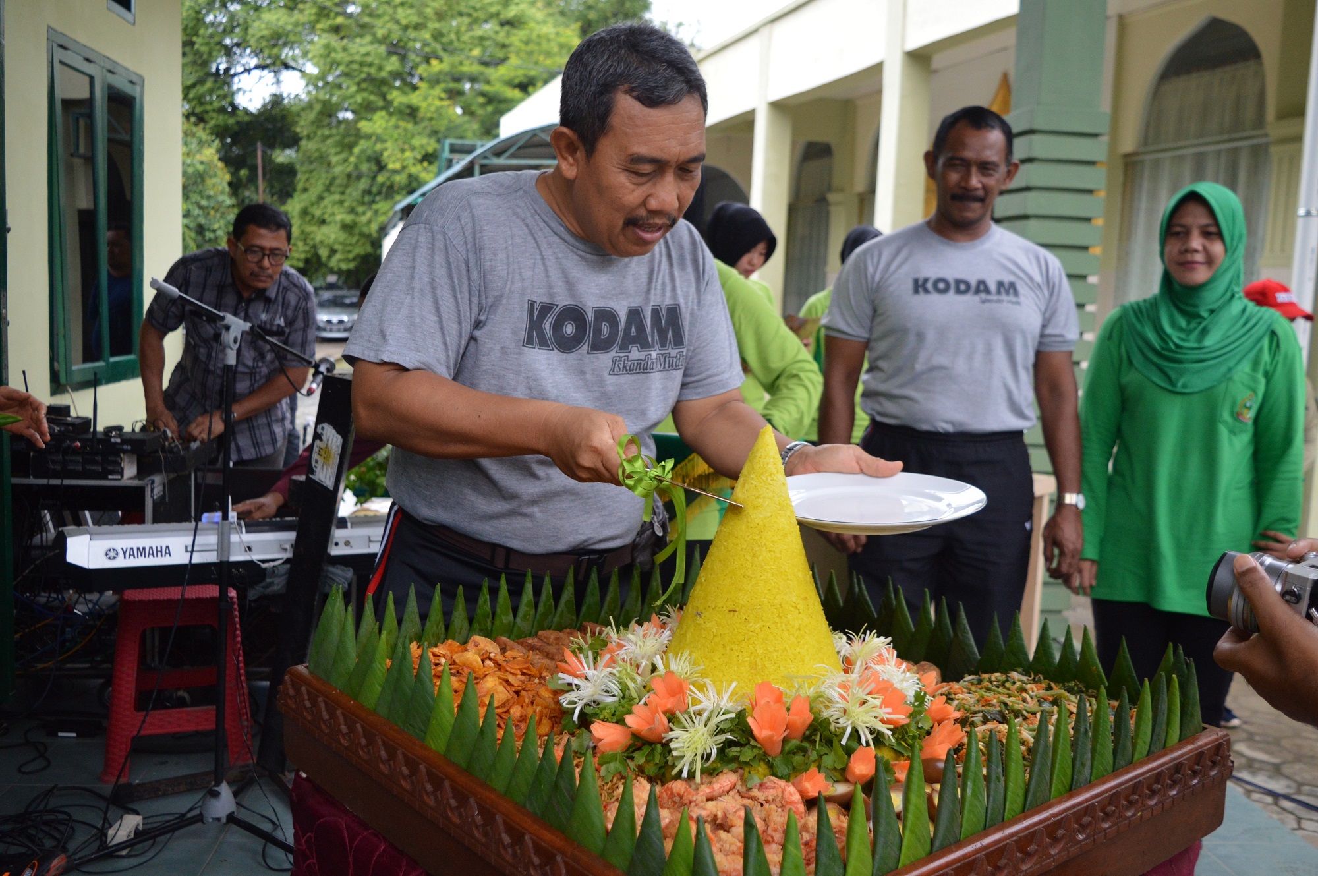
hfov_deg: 57.3
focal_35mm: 33
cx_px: 659
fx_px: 1207
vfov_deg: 39.9
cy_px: 438
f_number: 3.8
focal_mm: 22
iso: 900
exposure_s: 1/500
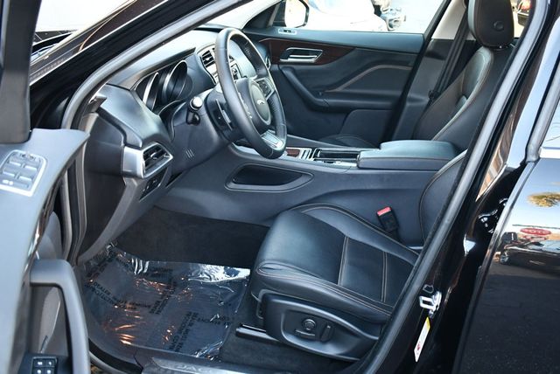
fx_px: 560
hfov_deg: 53.1
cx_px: 280
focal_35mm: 36
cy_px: 187
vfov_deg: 36.9
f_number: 3.5
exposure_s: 1/125
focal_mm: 18
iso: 1000
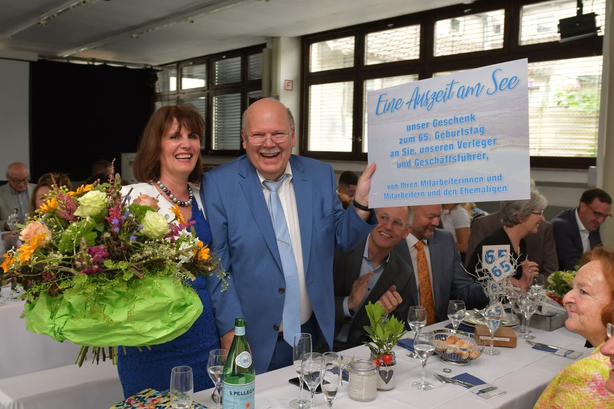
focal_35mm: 36
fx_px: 614
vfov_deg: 36.9
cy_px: 204
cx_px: 307
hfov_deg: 53.1
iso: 500
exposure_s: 1/100
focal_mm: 24
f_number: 4.5
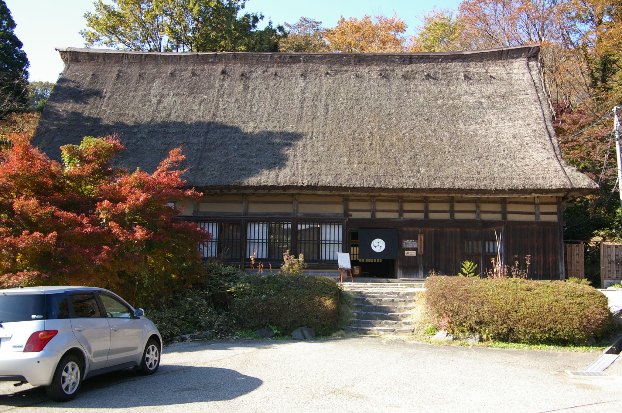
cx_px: 311
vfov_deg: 38.3
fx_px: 595
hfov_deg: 55.2
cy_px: 206
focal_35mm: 34
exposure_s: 1/125
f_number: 6.3
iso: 200
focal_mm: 23
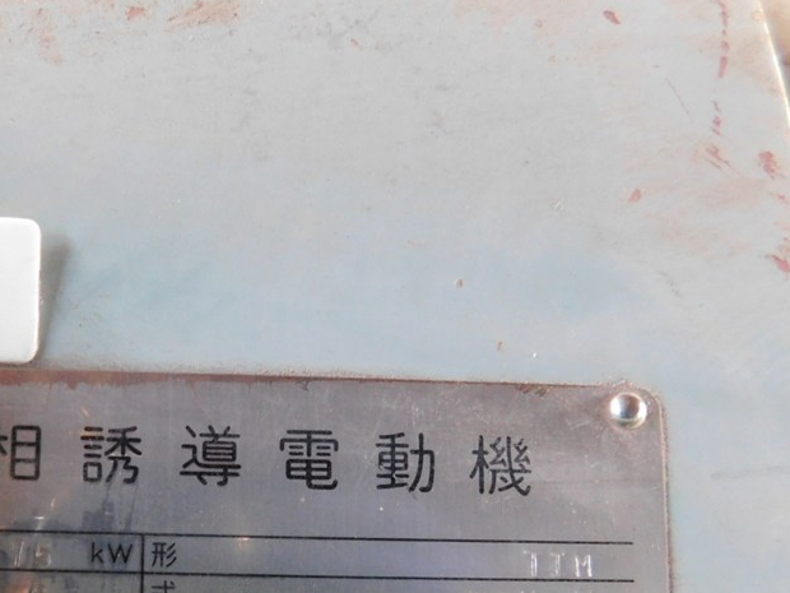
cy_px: 483
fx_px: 867
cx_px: 161
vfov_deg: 36.3
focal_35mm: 38
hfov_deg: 46.5
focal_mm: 4
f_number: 3
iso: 400
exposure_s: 1/25
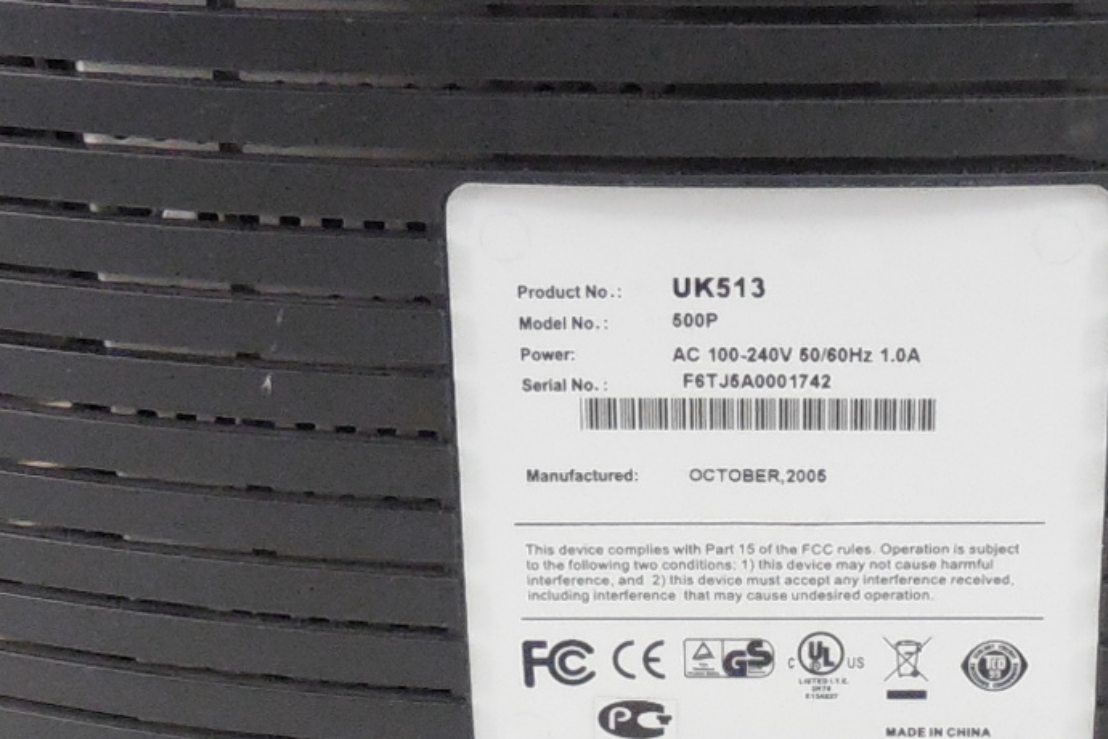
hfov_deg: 22.8
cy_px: 731
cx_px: 713
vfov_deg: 15.1
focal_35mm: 89
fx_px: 2739
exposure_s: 1/60
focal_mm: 4.6
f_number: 3.5
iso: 800
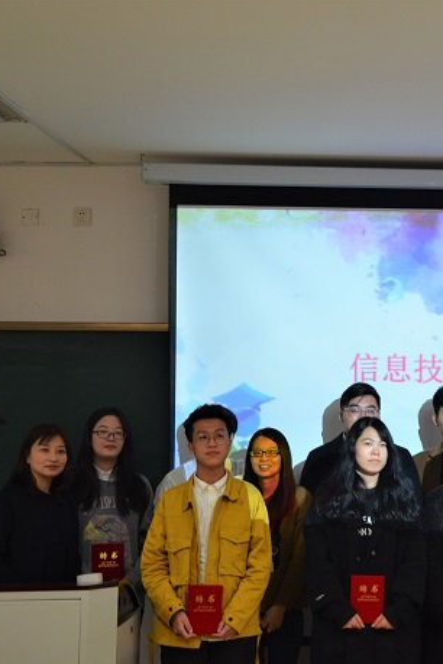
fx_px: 1347
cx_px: 420
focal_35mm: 73
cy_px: 333
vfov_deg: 27.7
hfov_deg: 18.3
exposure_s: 1/60
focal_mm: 32
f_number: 4.2
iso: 800
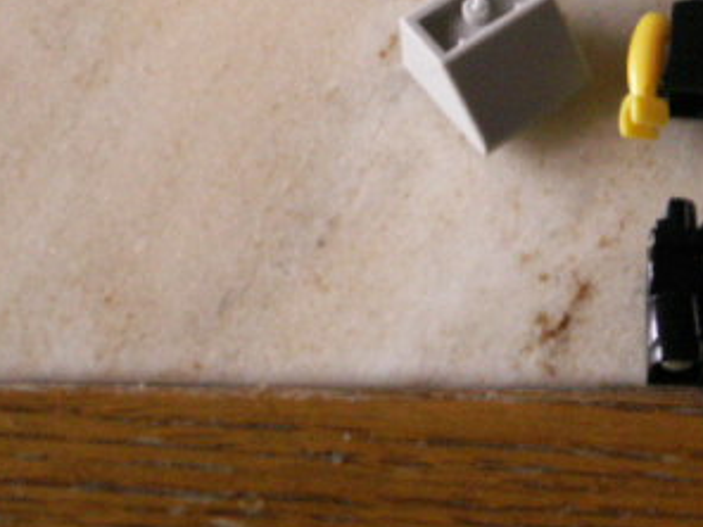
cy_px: 64
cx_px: 694
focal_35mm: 134
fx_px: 2721
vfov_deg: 11.0
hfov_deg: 14.5
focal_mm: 10.28
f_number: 3.2
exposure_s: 1/4
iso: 160
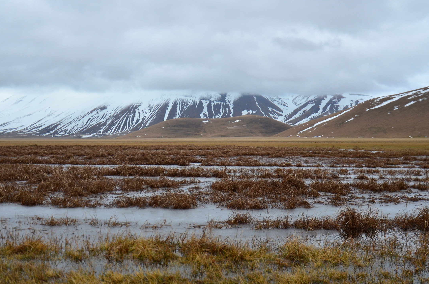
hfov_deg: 48.5
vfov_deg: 33.2
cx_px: 198
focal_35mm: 40
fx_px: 476
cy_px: 145
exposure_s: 1/250
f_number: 3.5
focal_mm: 24
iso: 320
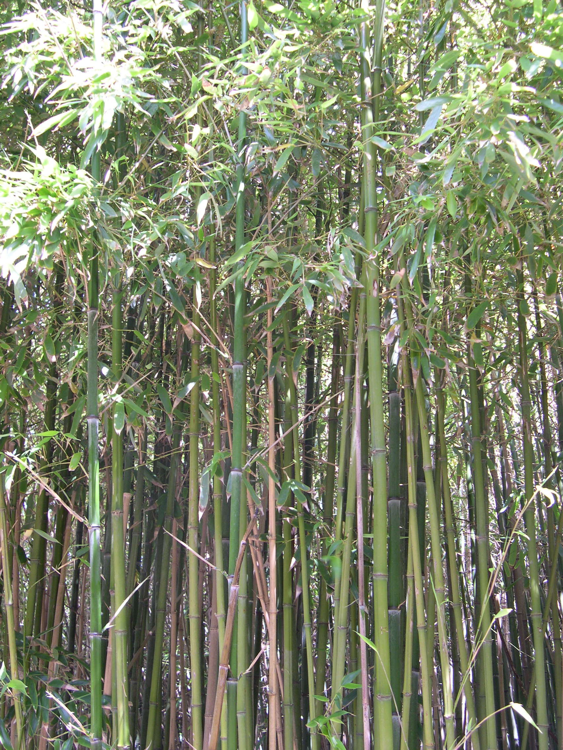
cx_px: 282
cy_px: 375
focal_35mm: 38
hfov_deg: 37.7
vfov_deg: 49.0
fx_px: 824
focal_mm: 8
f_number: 2.8
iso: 100
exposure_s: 1/38
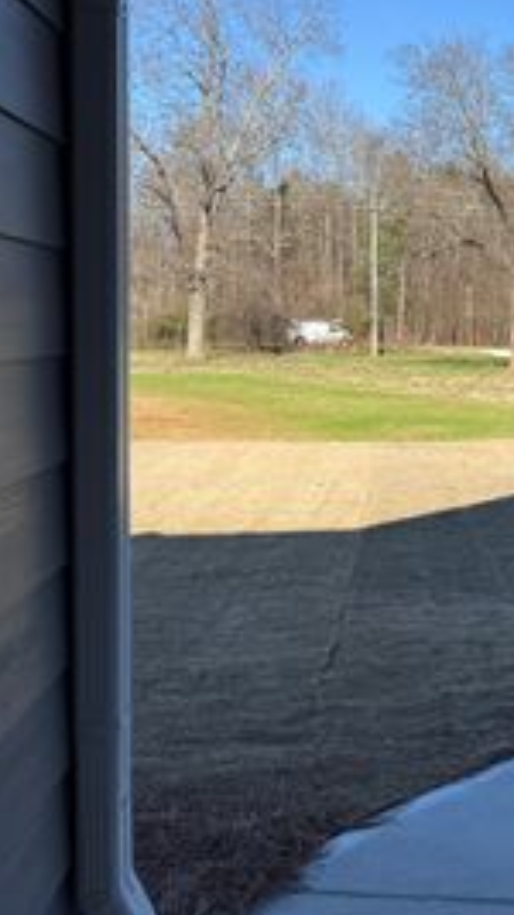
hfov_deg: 20.8
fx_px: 1188
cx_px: 771
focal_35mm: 49
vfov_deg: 42.1
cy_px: 413
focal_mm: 6.76
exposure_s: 1/2907
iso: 80
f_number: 1.78
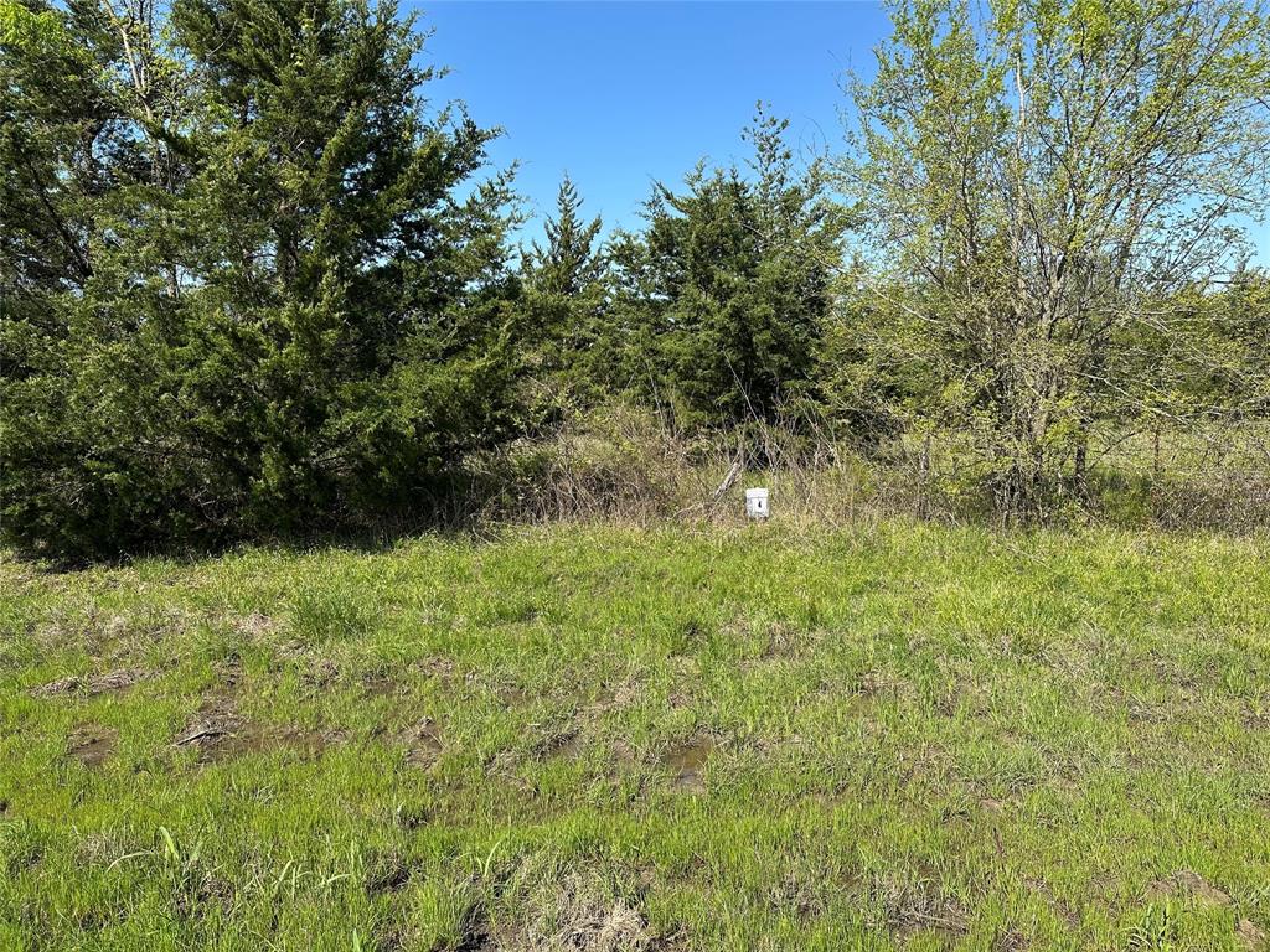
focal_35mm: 24
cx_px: 635
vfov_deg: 56.8
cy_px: 476
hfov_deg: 71.6
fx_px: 881
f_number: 1.78
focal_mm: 6.86
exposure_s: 1/2967
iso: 80
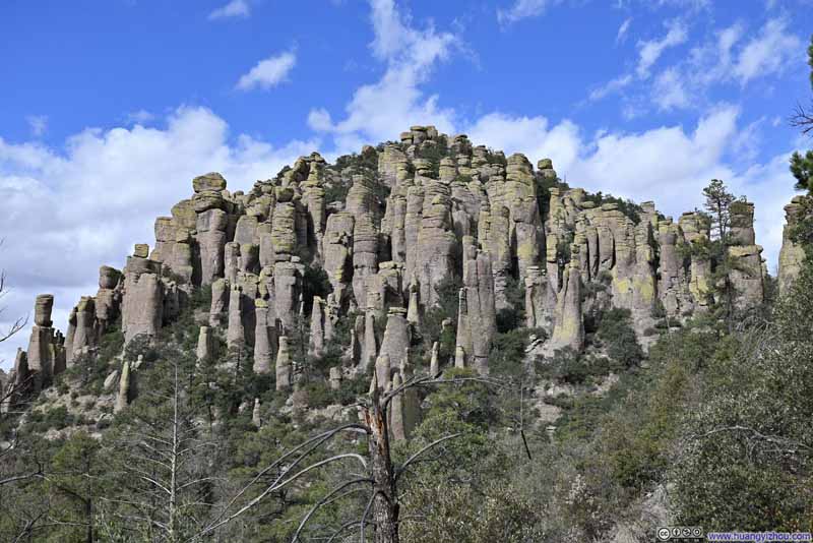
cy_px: 272
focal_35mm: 37
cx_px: 406
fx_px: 836
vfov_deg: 36.0
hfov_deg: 51.9
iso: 100
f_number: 5
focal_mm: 37
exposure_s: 1/1000
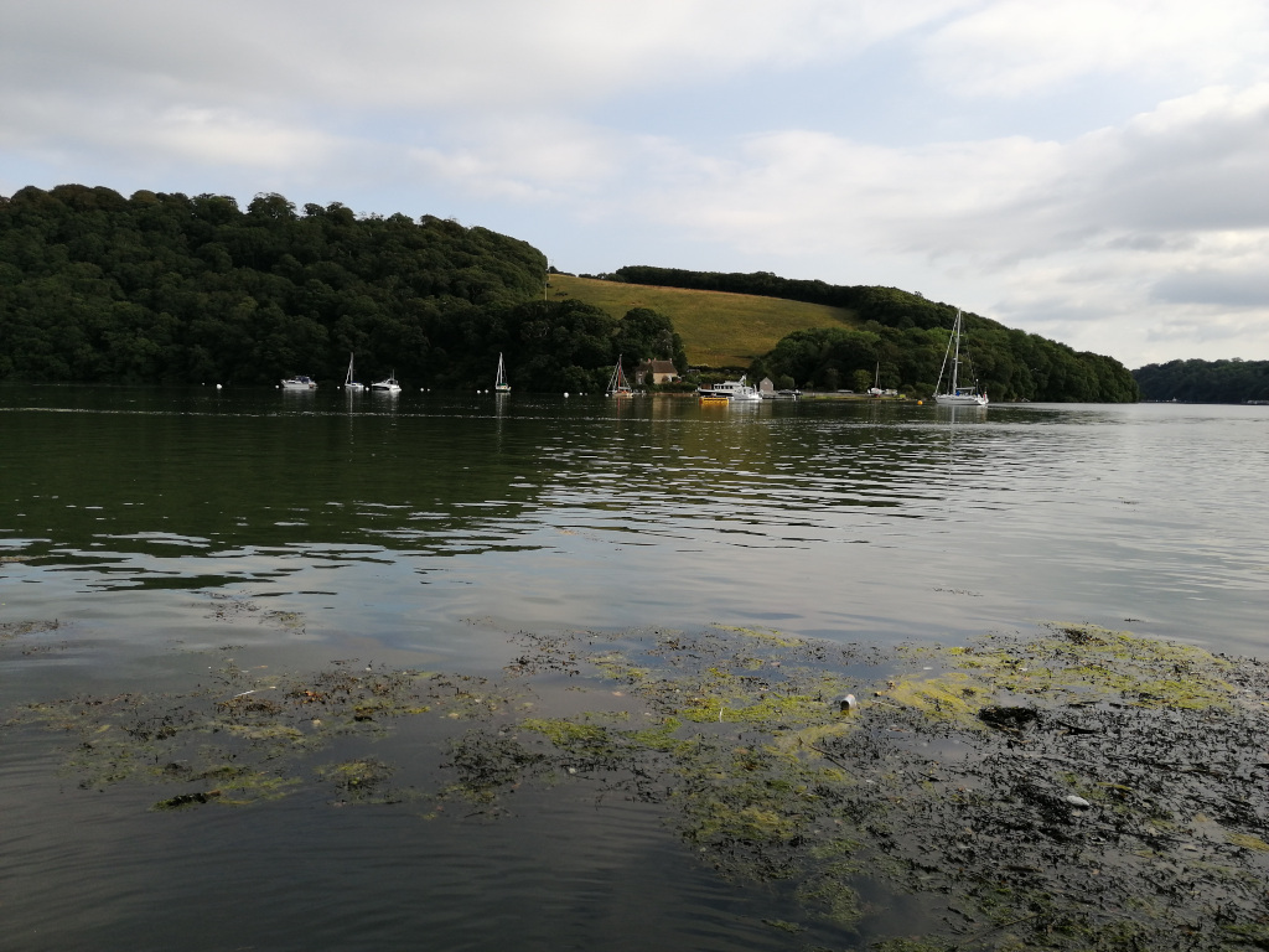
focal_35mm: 27
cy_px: 476
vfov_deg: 51.4
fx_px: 990
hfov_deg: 65.3
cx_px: 634
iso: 50
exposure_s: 1/1030
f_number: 1.8
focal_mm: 3.95
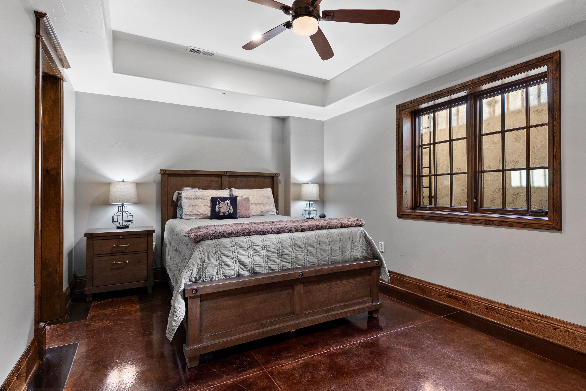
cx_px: 293
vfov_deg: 67.5
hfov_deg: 90.0
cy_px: 196
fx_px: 293
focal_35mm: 18
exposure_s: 1/2
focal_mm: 18
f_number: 8
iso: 640
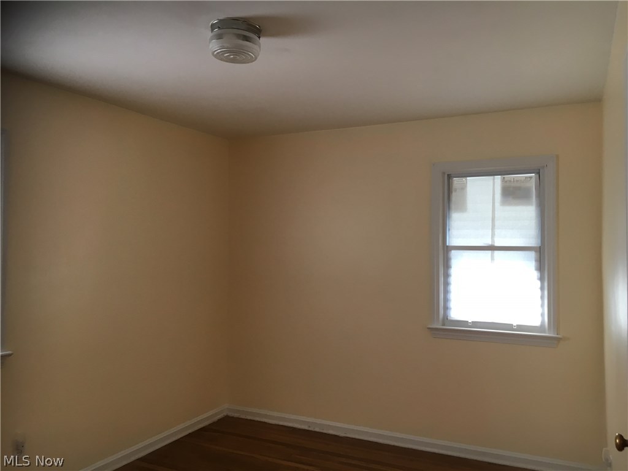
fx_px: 526
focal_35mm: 29
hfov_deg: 61.7
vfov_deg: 48.2
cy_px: 236
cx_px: 314
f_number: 2.2
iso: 64
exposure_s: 1/30
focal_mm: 4.15
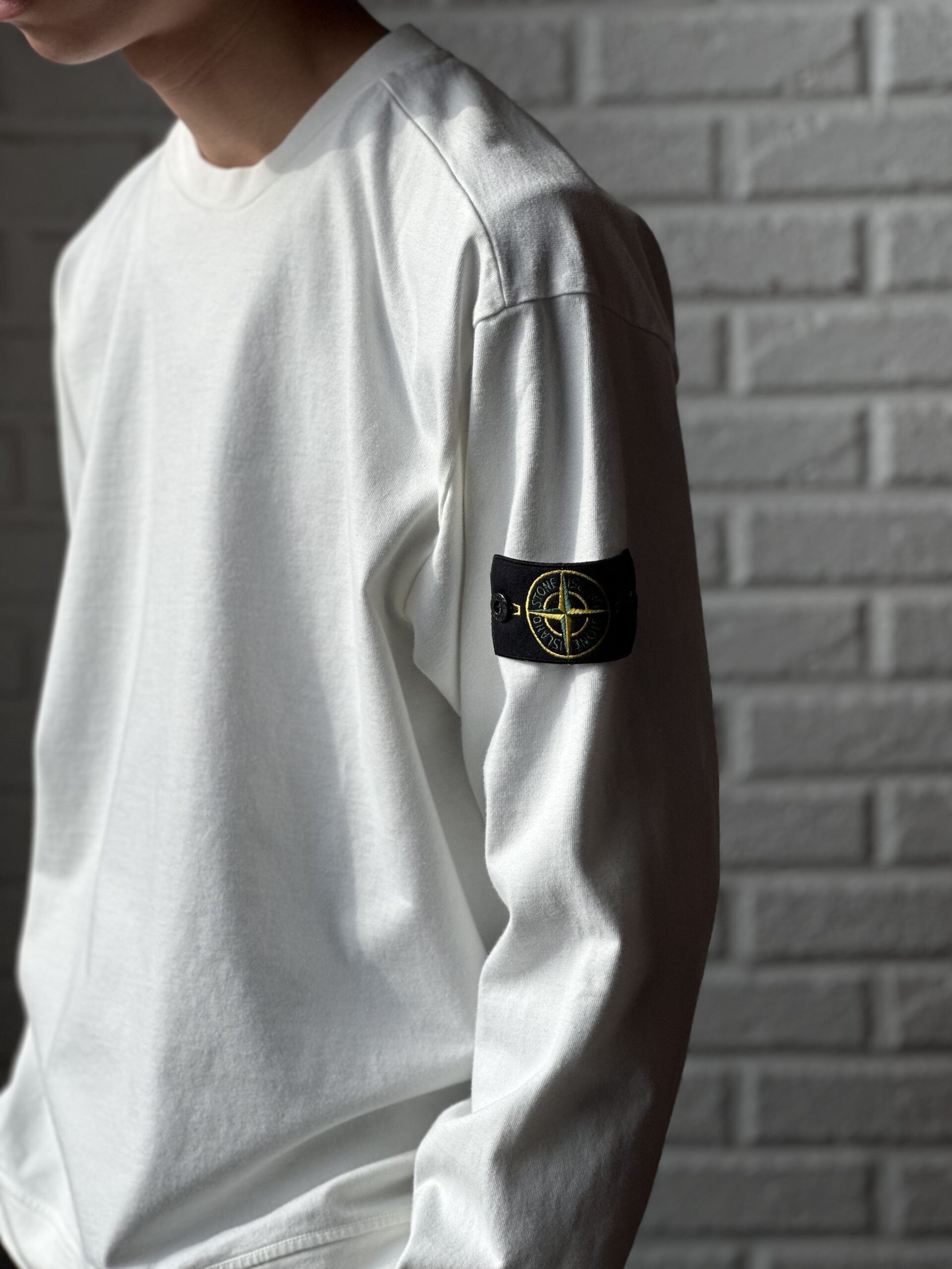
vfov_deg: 25.3
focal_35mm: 77
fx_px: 2824
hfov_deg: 19.1
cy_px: 634
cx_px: 476
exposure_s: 1/435
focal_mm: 9
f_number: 2.8
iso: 32
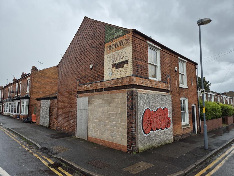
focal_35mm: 23
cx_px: 117
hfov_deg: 73.9
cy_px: 88
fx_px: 155
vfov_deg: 58.9
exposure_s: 1/180
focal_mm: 5.4
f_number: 1.8
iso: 50
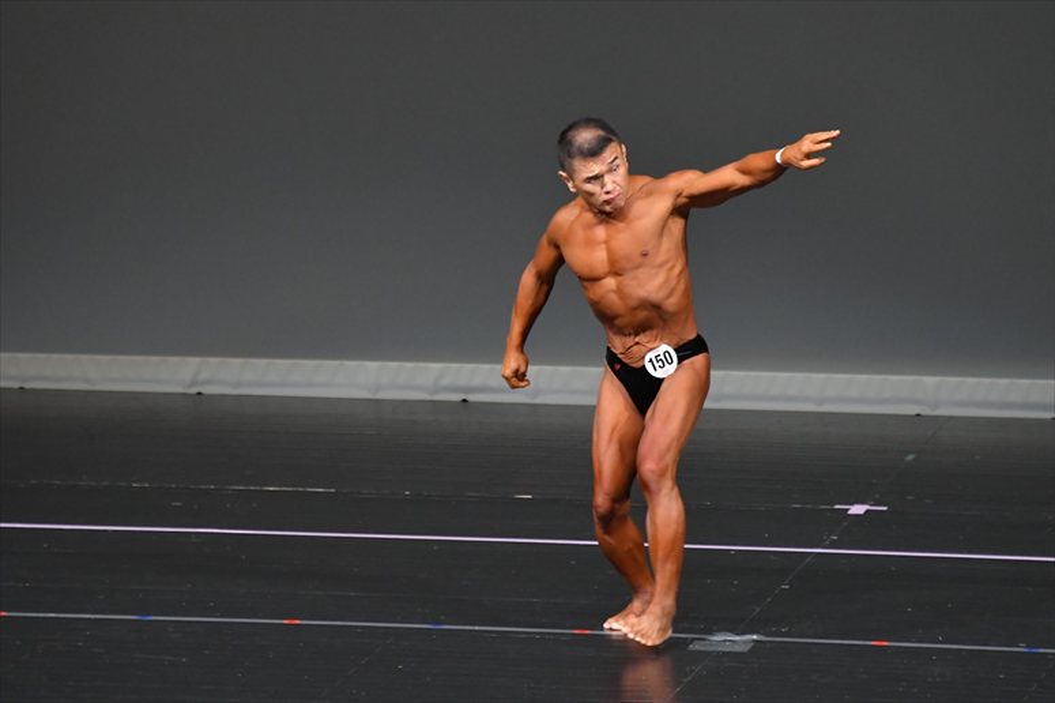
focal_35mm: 345
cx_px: 528
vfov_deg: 4.0
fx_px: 10106
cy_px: 352
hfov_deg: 6.0
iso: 4000
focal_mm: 230
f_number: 5.6
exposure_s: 1/400
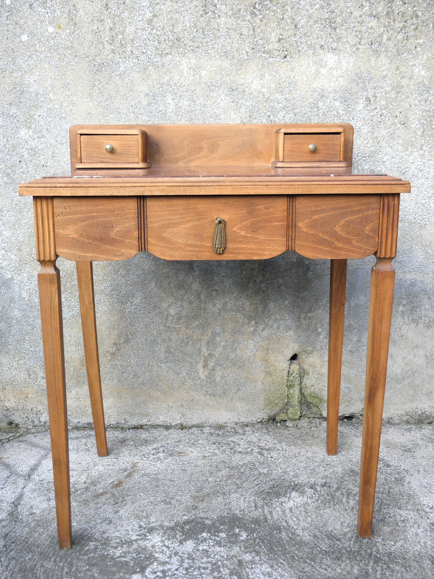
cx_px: 217
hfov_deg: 37.7
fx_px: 635
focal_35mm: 38
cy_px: 290
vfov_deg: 49.0
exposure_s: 1/40
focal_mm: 6.8
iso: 100
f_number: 3.7
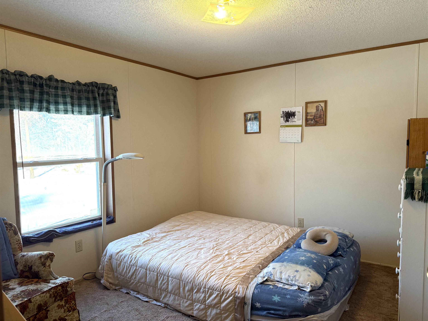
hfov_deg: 71.6
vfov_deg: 56.8
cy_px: 160
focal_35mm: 24
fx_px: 297
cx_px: 214
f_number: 1.78
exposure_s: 1/209
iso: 200
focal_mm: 6.76
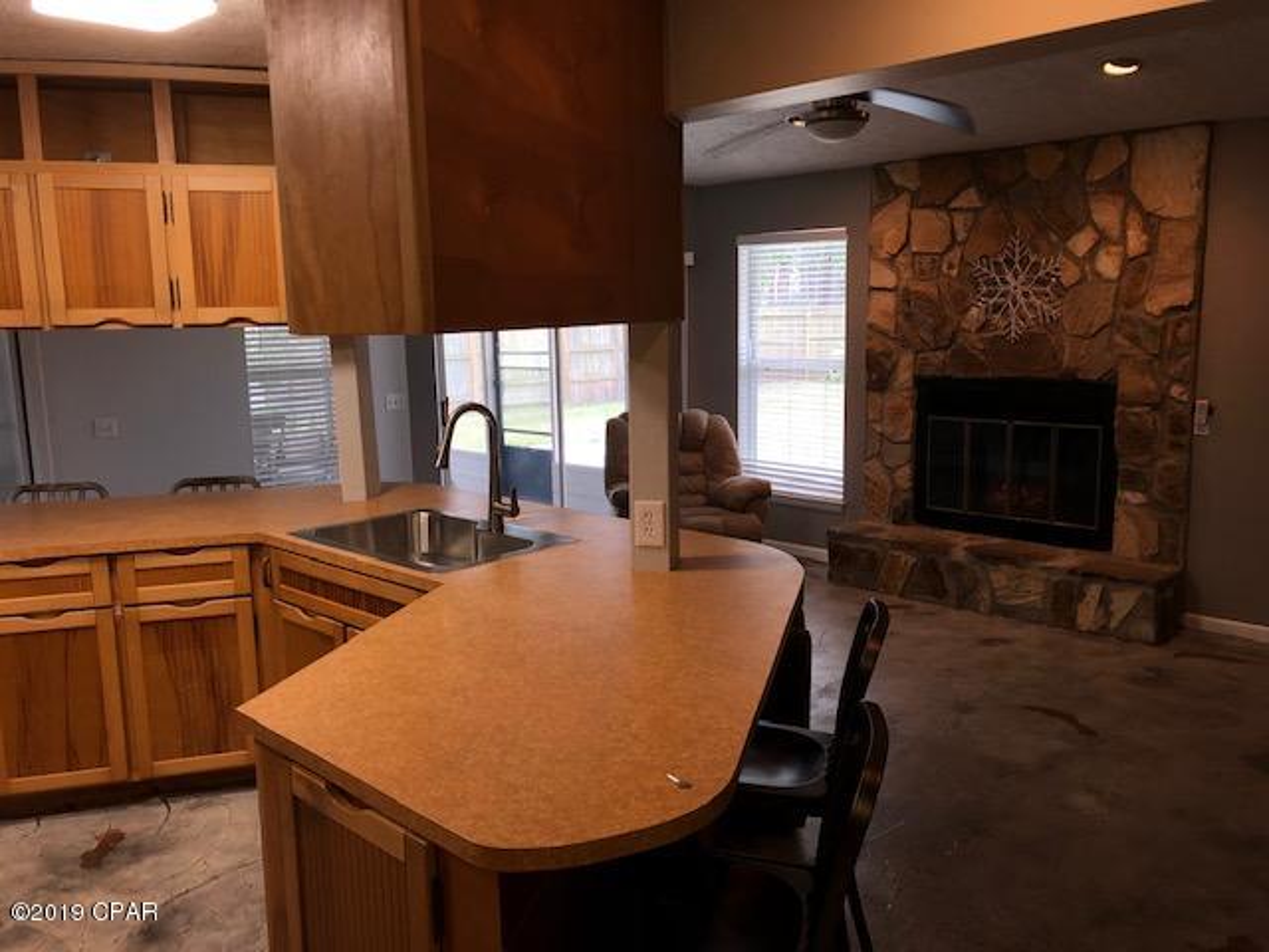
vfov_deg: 49.7
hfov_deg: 63.4
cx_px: 634
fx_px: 1026
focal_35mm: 28
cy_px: 476
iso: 20
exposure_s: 1/19
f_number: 1.8
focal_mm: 3.99
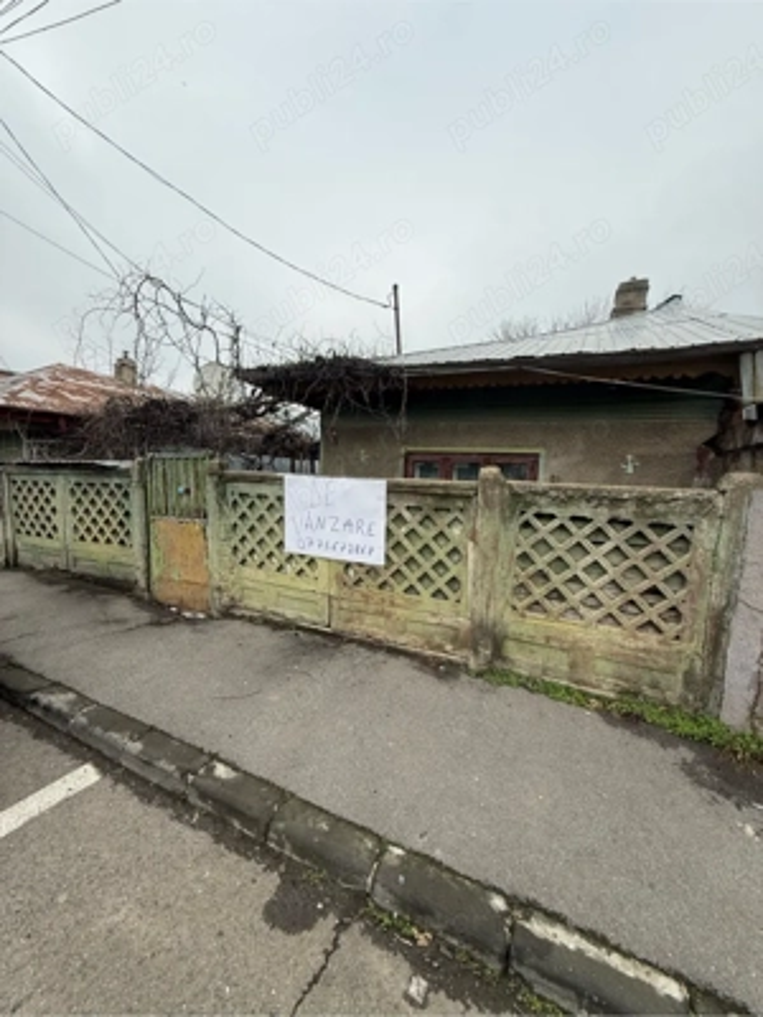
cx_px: 382
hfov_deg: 85.7
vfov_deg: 102.1
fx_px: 411
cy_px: 508
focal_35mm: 14
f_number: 2.2
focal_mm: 2.22
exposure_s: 1/619
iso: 50
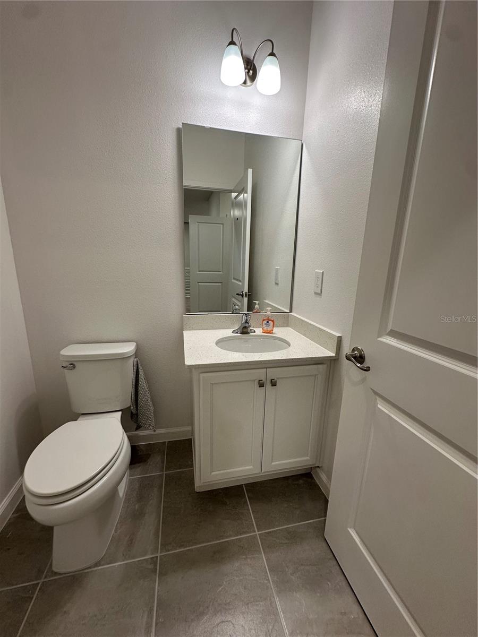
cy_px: 318
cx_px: 239
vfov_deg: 102.1
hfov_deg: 85.7
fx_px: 258
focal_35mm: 14
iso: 160
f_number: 2.2
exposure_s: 1/120
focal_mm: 2.22
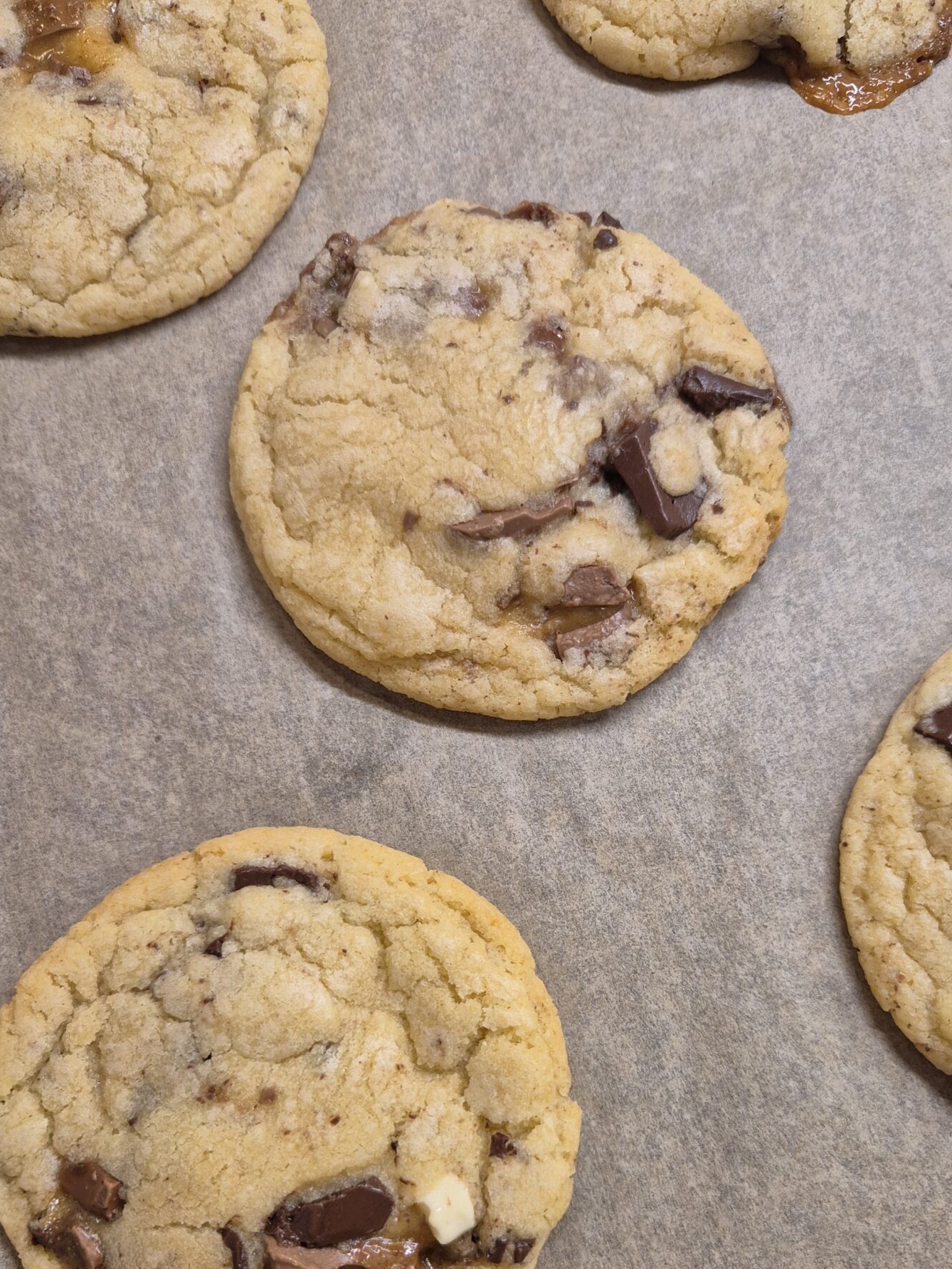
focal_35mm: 33
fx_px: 1210
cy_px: 804
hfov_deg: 42.9
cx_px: 537
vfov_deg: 54.6
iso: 160
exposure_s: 1/100
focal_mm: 5.4
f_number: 1.8
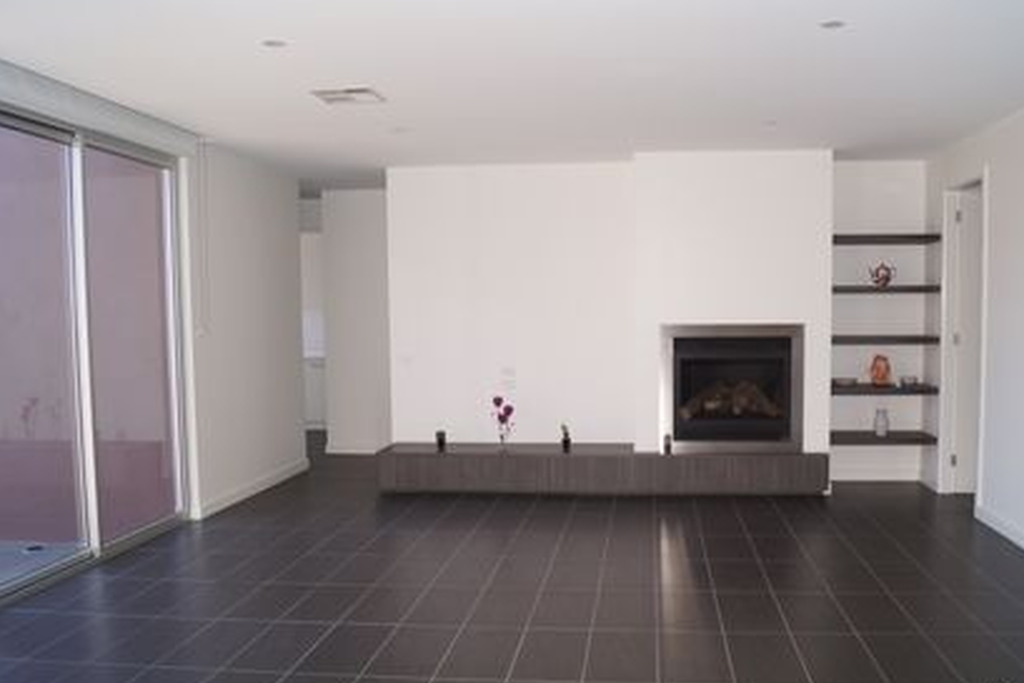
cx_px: 583
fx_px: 882
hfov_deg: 60.0
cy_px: 369
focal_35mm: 31
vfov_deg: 42.3
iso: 100
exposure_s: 1/60
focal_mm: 18
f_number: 4
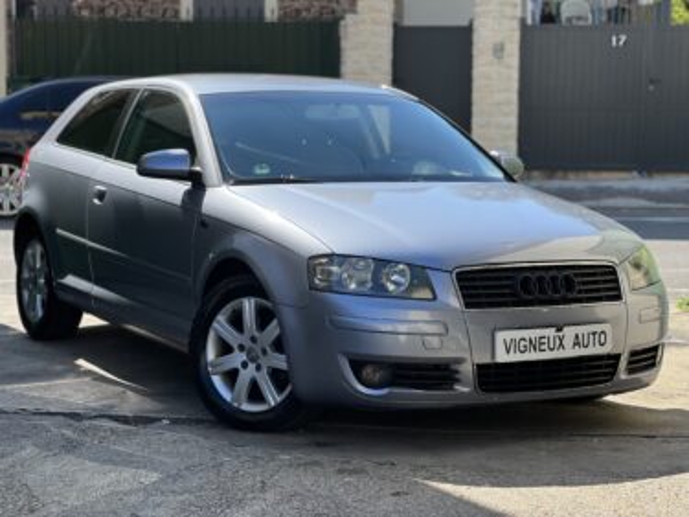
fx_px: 1532
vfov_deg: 19.1
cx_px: 344
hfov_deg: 25.3
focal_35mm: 77
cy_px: 258
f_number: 2.8
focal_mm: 9
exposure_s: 1/418
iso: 32
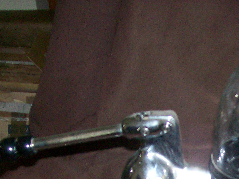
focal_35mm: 85
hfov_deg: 22.5
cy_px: 210
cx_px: 214
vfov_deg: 16.7
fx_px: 587
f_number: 2.7
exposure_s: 1/64
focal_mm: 6
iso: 140
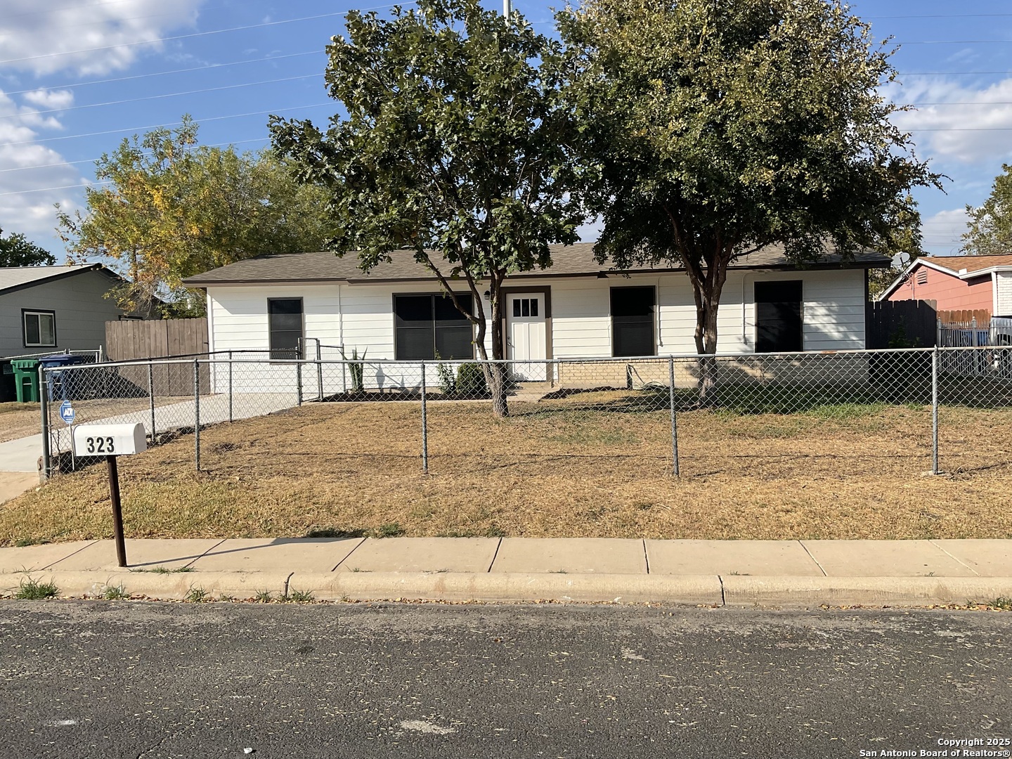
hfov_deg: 61.7
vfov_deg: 48.2
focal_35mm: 29
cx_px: 506
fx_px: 848
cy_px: 380
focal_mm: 3
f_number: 1.8
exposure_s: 1/2801
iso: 16
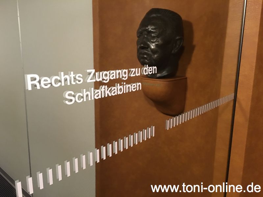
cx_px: 132
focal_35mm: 29
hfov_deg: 61.7
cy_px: 98
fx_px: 220
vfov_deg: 48.2
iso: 100
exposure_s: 1/4
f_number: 2.2
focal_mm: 4.15
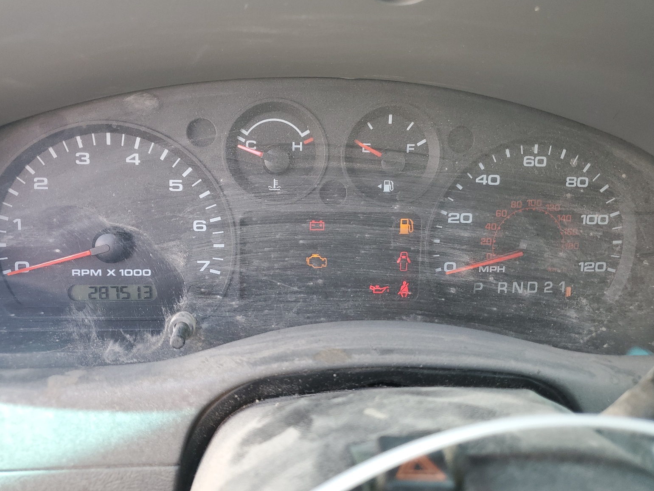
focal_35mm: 27
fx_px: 510
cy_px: 239
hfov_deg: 65.3
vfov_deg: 51.4
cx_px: 319
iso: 54
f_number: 1.5
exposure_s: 1/60.2
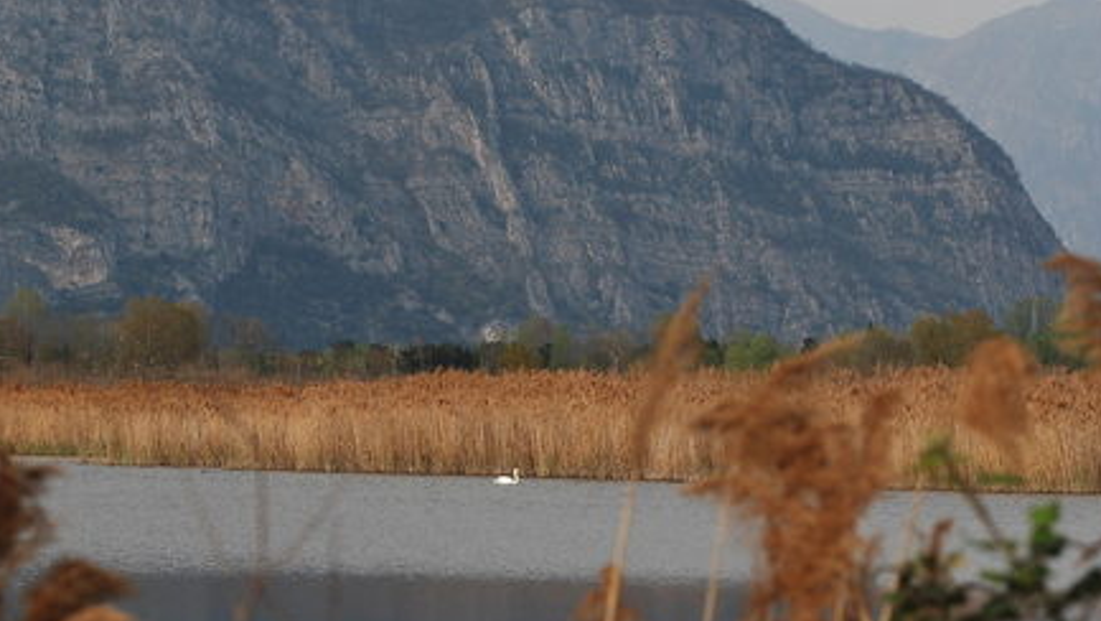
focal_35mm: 229
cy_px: 447
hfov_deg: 9.4
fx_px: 6680
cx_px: 496
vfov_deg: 5.3
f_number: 5
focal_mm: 105
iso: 200
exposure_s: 1/400
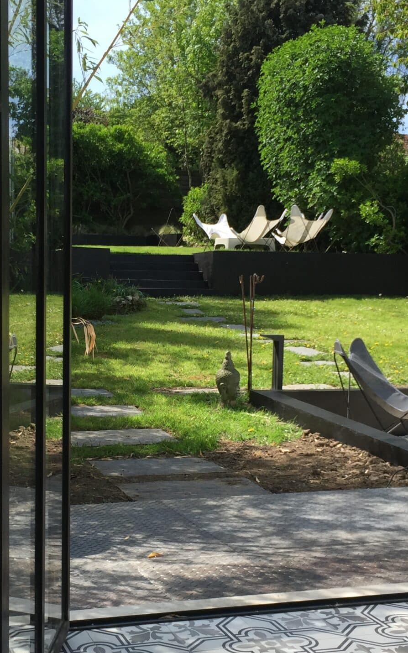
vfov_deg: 36.8
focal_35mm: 55
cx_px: 135
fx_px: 979
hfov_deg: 23.4
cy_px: 392
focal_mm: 4.15
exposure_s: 1/989
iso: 32
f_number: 2.2
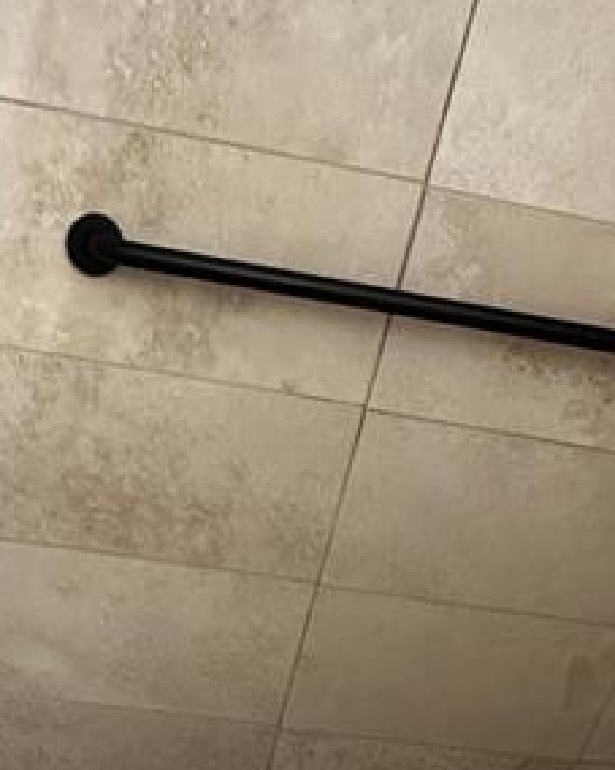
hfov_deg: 39.5
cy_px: 637
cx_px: 187
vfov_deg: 46.0
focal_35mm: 37
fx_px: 842
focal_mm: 2.22
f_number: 2.2
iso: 500
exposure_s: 1/60
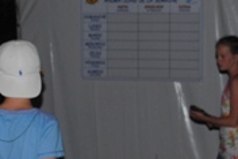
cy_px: 96
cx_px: 192
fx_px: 993
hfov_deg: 13.6
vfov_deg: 9.2
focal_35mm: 150
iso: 200
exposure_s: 1/60
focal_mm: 22
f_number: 4
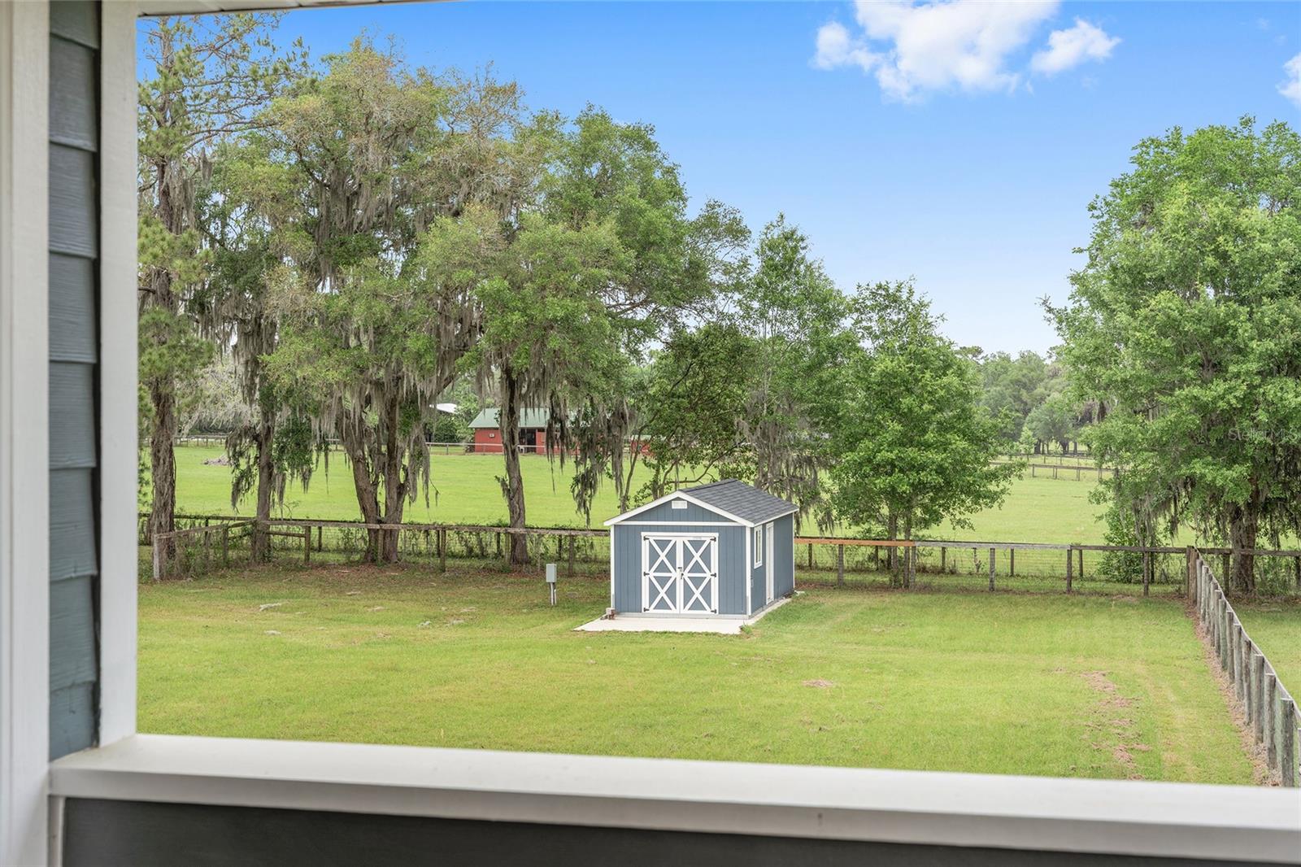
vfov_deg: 27.2
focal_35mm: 50
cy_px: 434
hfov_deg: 40.0
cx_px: 650
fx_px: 1788
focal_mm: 49.5
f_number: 7.1
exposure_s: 1/80
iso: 160
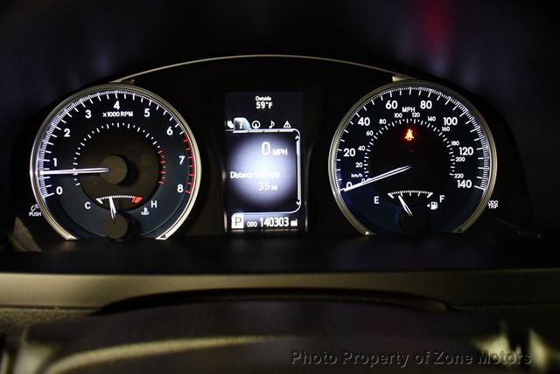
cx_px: 280
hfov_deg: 53.1
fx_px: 560
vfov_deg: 36.9
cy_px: 187
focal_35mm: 36
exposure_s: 1/80
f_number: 3.5
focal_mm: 18
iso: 3200
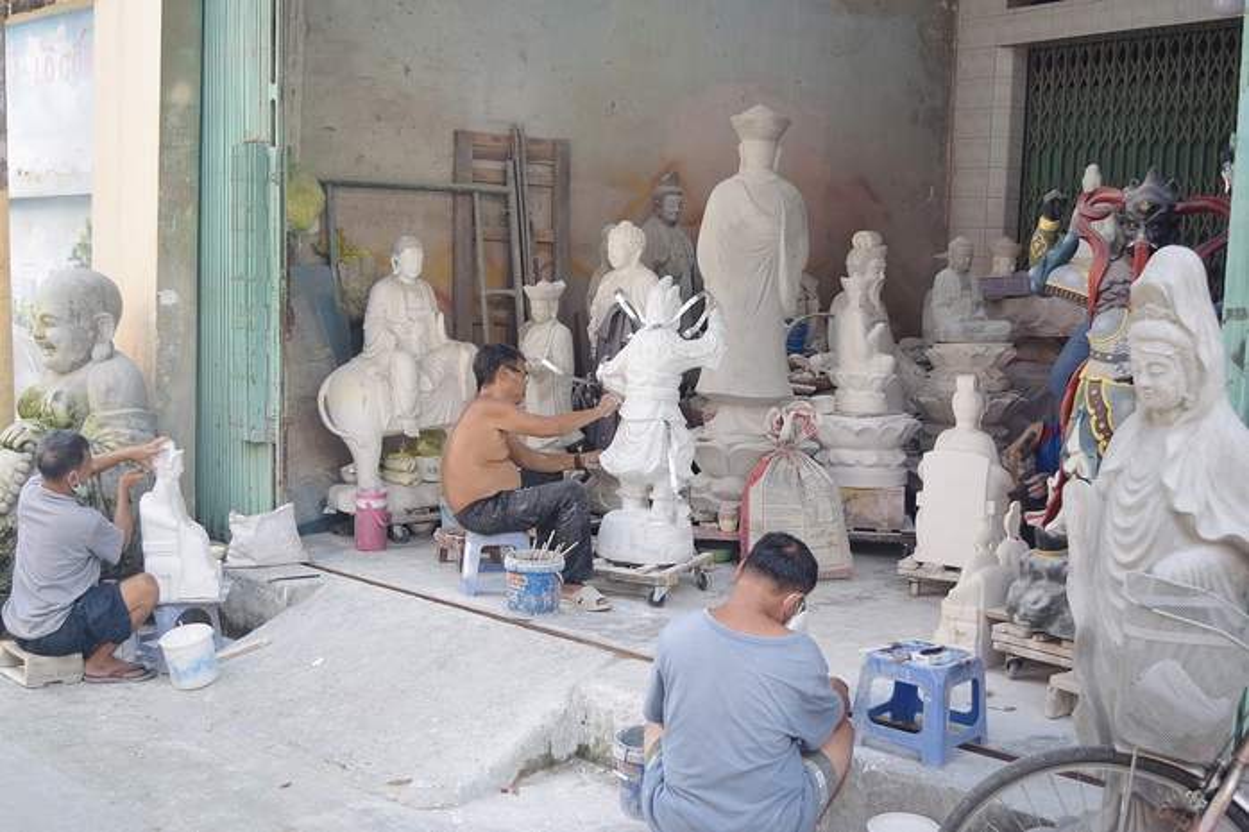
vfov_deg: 36.9
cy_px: 416
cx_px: 624
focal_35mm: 36
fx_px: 1249
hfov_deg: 53.1
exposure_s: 1/400
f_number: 4.5
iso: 800
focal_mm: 24
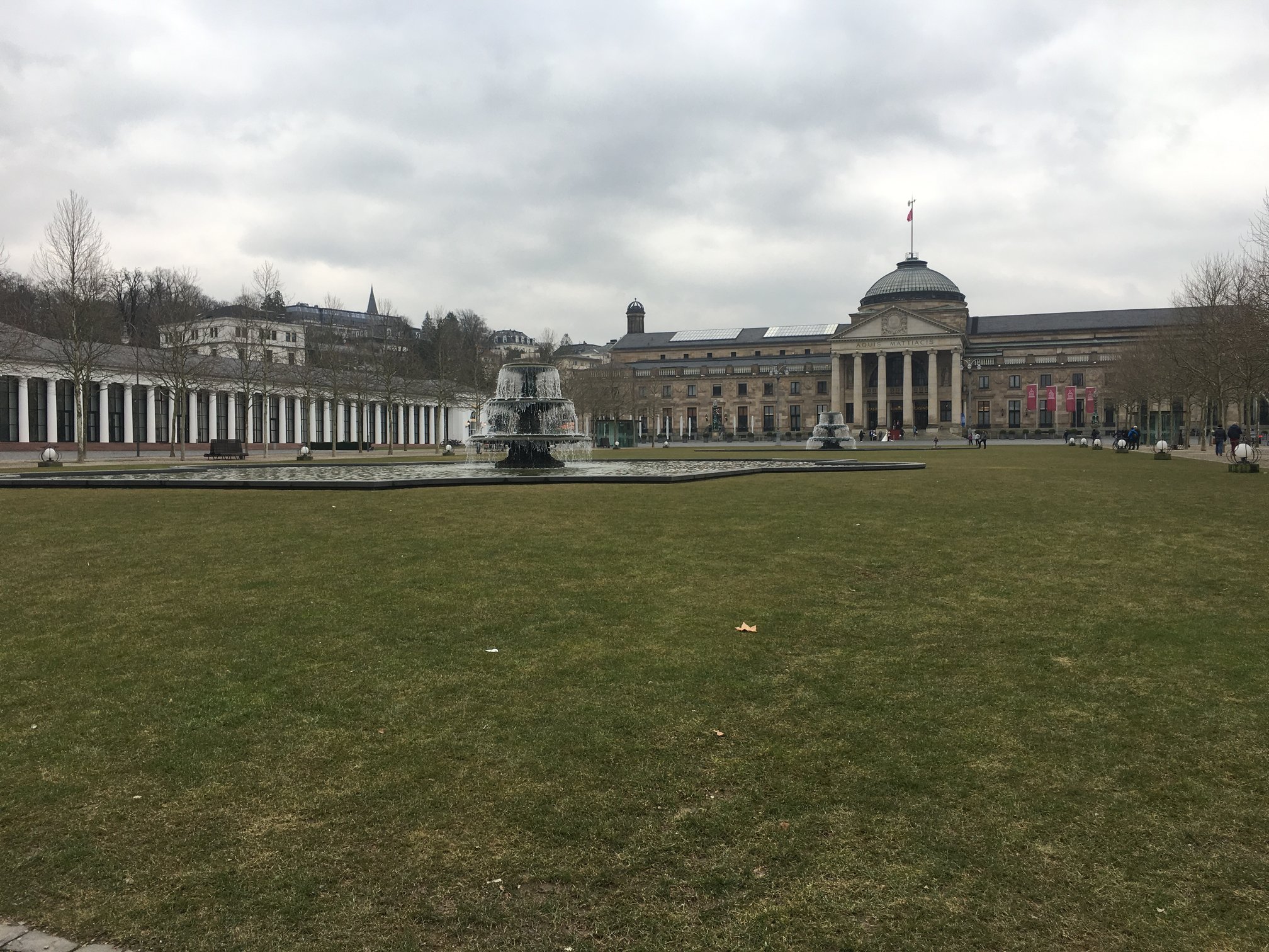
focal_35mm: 29
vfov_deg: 48.2
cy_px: 476
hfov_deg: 61.7
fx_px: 1063
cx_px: 634
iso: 25
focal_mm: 4.15
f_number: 2.2
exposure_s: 1/356
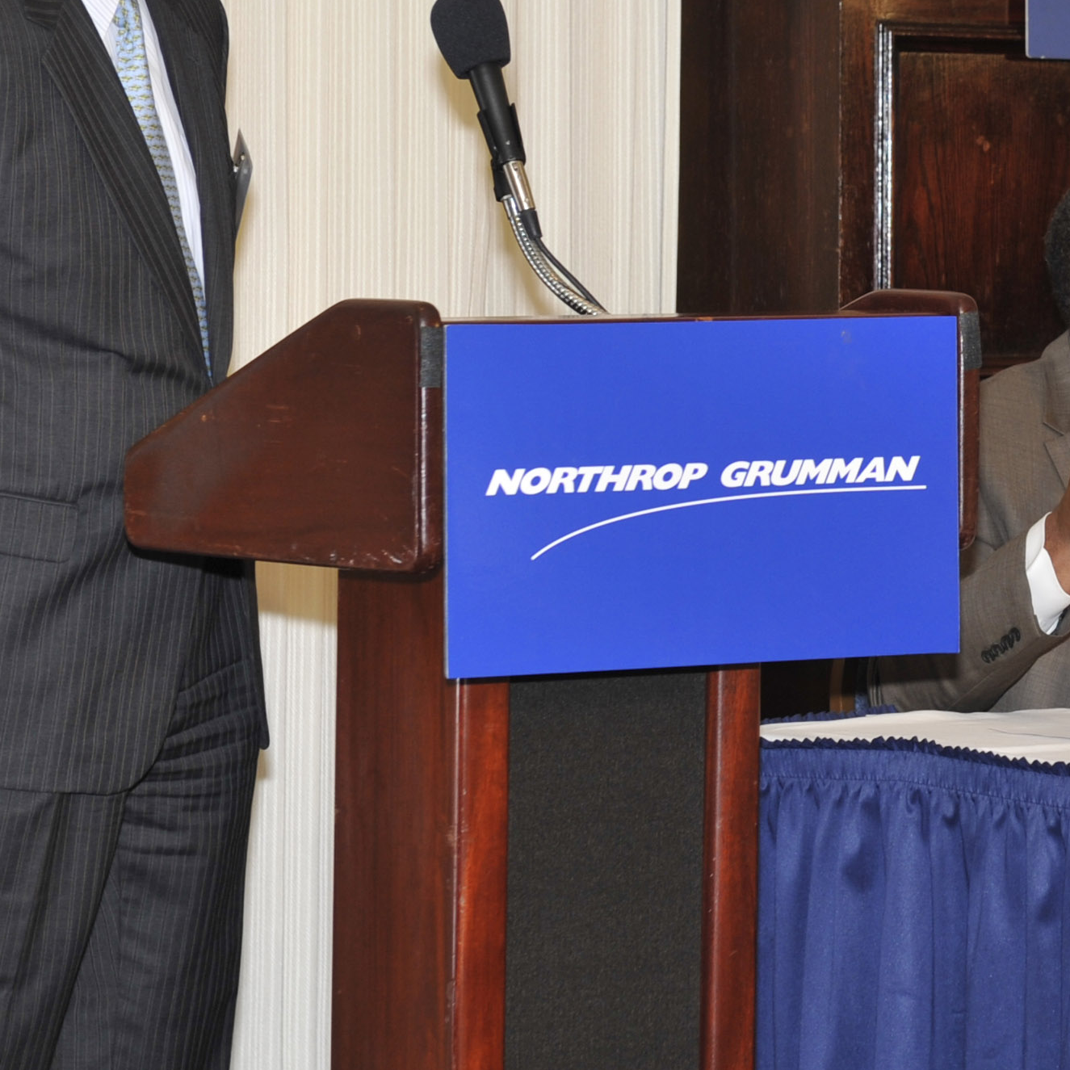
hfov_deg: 9.0
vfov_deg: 9.1
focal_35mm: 191
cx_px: 1324
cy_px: 183
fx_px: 6680
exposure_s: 1/60
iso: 400
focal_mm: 70
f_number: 5.6
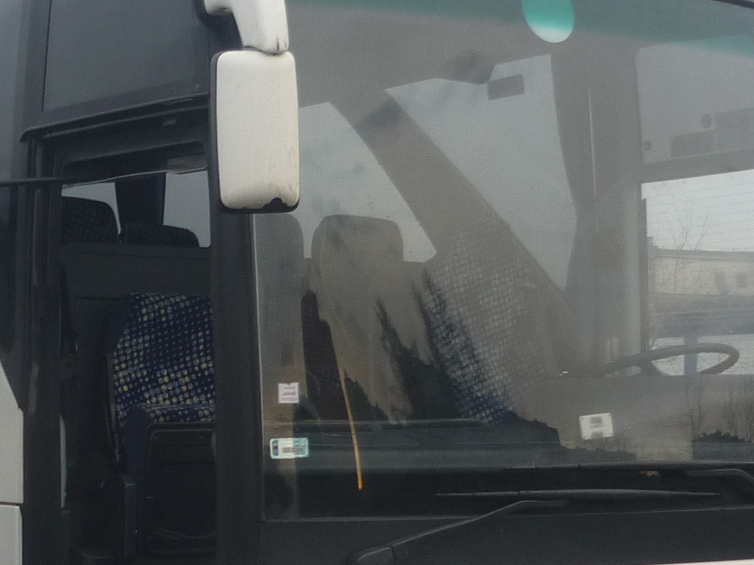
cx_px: -9
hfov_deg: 20.8
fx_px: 1982
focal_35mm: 91
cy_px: 417
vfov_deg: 16.2
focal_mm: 5.5
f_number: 2.8
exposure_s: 1/160
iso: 100
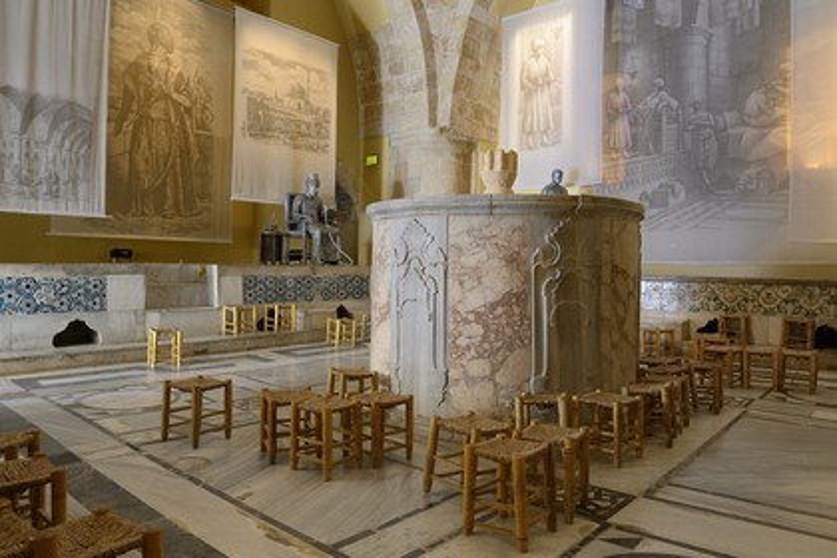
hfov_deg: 73.7
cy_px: 279
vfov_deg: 53.1
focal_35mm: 24
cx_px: 418
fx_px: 558
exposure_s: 1/2.5
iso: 1600
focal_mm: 24
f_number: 7.1
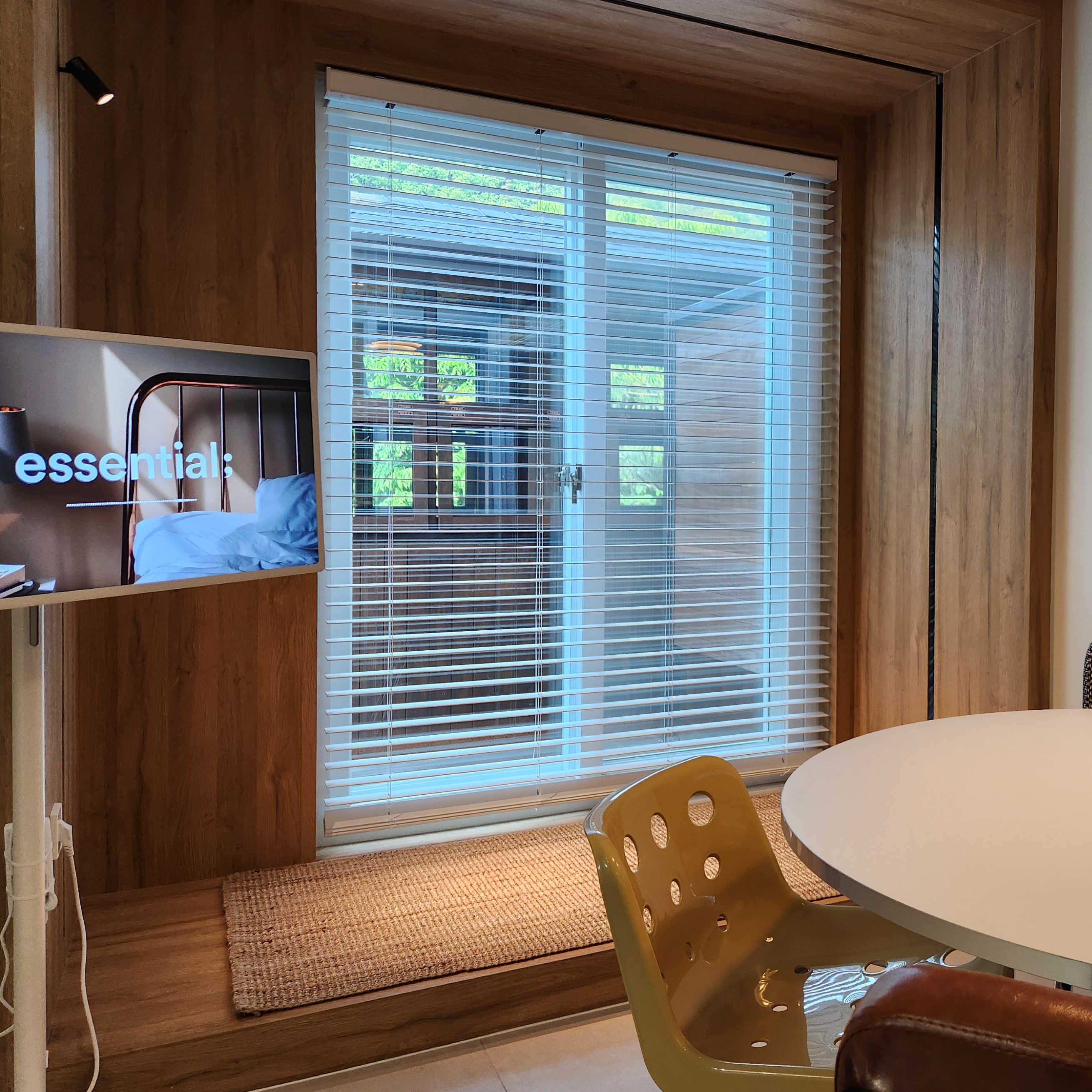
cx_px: 810
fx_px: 1106
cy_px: 503
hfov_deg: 50.5
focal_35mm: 31
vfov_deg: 52.5
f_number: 1.8
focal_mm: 5.4
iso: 160
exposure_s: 1/180
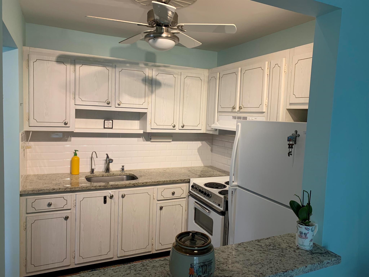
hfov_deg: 67.3
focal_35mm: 26
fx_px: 277
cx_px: 184
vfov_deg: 53.1
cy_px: 138
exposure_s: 1/60
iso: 100
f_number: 1.8
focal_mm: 4.25
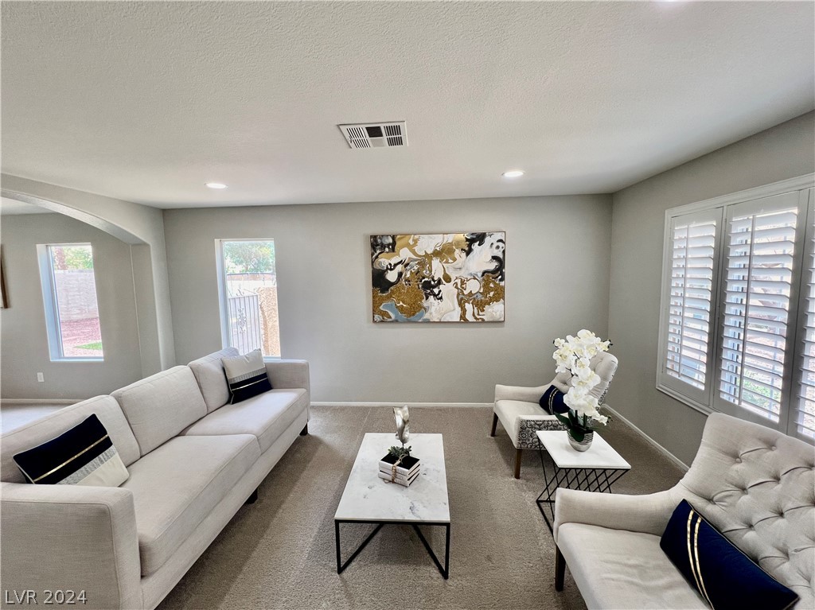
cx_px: 408
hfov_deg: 106.2
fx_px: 306
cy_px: 305
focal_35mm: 13
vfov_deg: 89.9
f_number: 1.8
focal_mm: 1.57
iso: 125
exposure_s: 1/120
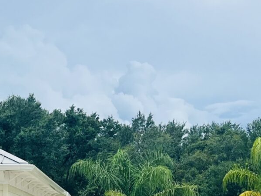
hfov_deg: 17.6
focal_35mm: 111
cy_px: 226
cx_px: 70
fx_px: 837
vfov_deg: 13.0
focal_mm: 5.7
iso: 50
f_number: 1.5
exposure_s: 1/3257
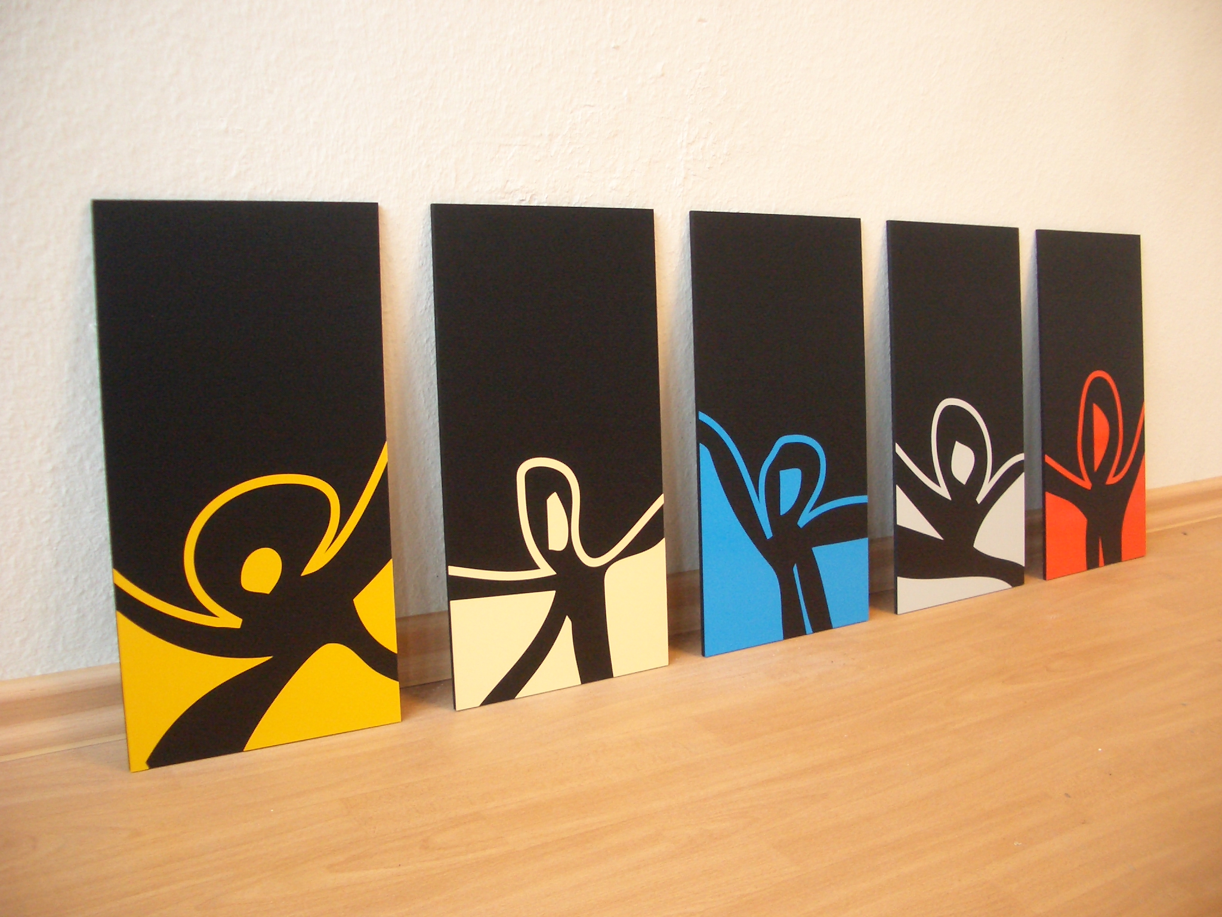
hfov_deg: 52.6
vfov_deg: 40.7
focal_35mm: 35
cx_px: 611
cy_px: 458
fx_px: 1236
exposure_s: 1/25
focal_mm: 5.8
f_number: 2.6
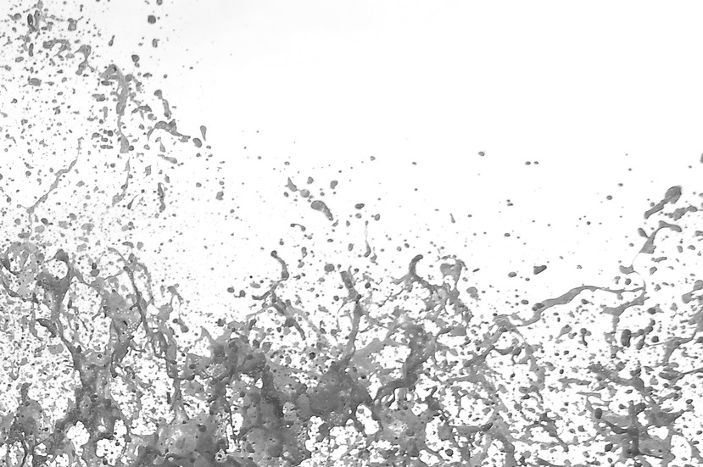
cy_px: 317
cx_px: -312
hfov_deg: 26.8
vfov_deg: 23.8
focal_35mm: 56
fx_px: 1101
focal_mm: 13
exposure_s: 1/640
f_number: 5
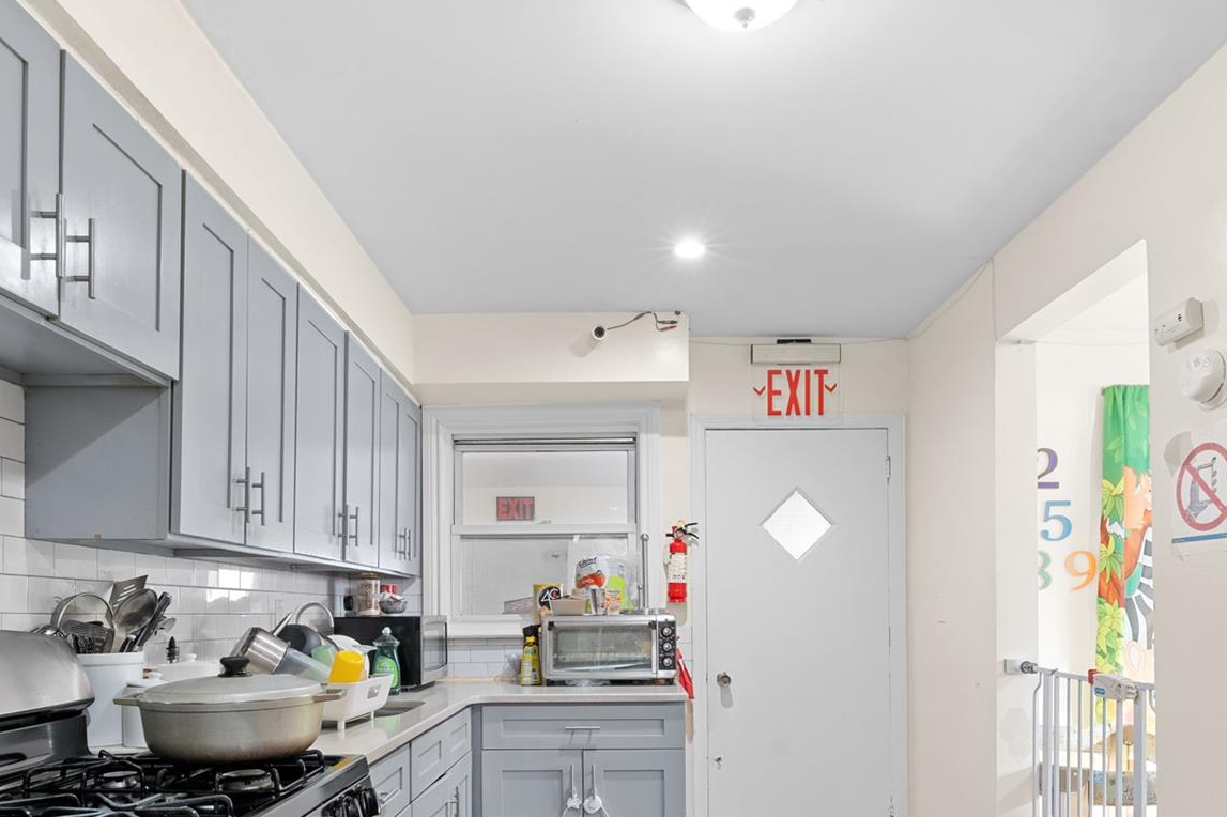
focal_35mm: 25
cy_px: 605
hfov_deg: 71.5
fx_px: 852
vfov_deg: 49.4
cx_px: 609
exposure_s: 1.3
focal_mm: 14
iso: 320
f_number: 10
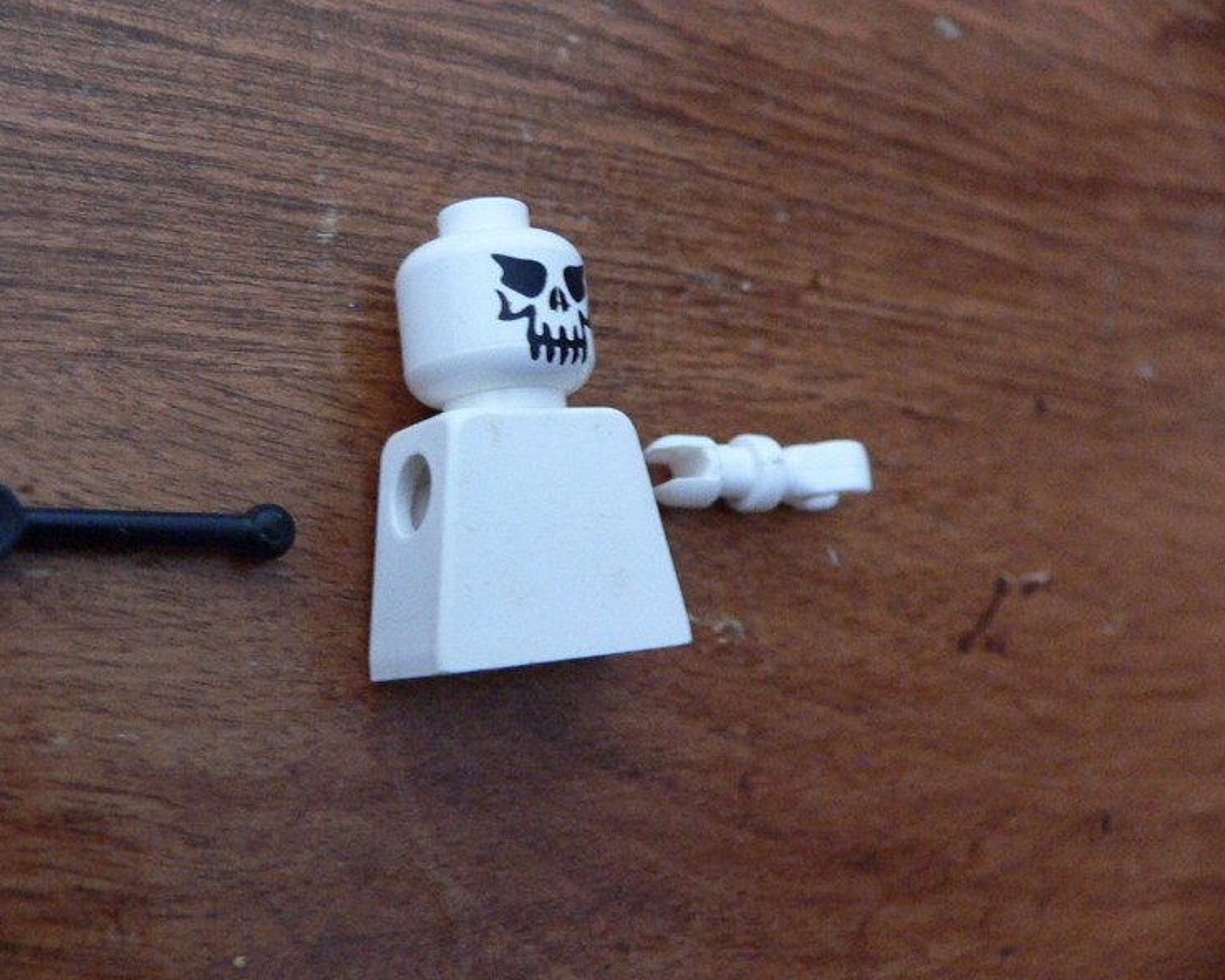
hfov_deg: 49.0
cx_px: 567
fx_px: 1341
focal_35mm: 37
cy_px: 496
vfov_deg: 40.1
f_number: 2.8
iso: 400
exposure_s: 1/15
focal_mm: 4.6
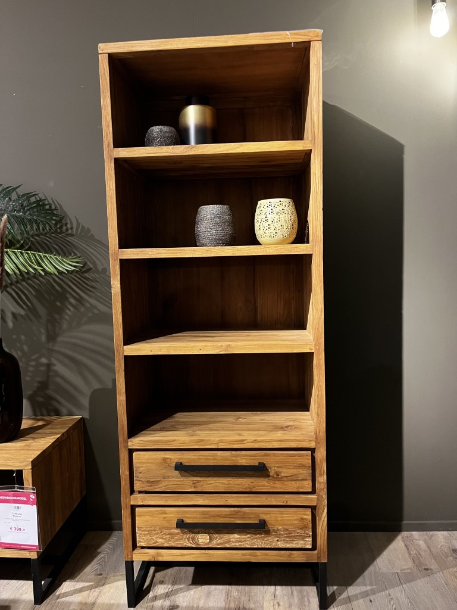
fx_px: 458
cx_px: 228
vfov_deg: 67.3
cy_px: 305
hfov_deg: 53.1
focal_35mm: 26
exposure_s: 1/33
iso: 500
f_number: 1.6
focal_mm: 5.1
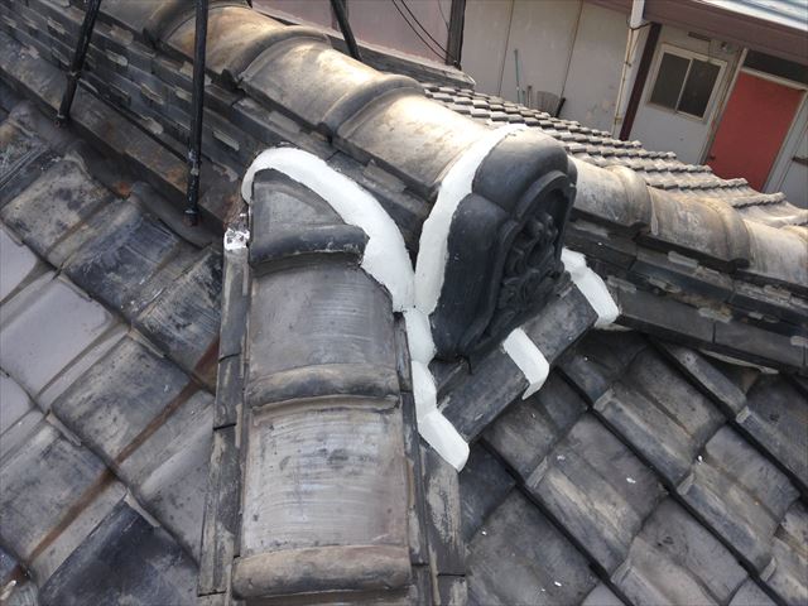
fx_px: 770
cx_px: 404
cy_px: 303
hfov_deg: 55.4
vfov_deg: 42.9
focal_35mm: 33
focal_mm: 4.12
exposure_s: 1/570
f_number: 2.4
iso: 50
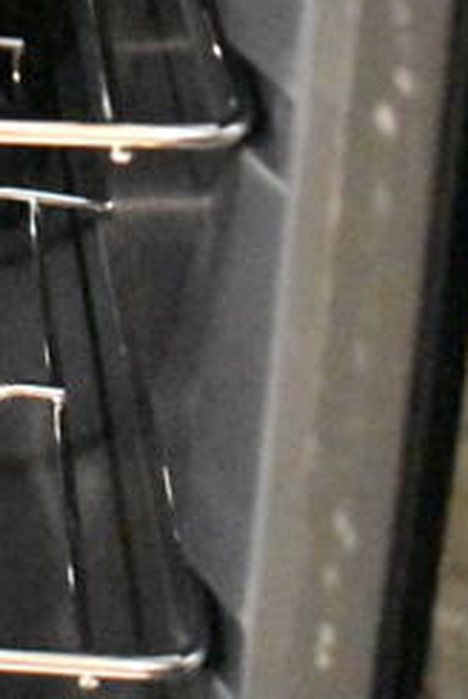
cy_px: -235
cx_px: -368
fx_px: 2605
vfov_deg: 14.6
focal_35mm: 134
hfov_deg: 9.8
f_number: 3.8
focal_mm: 24
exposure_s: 1/30
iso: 25600
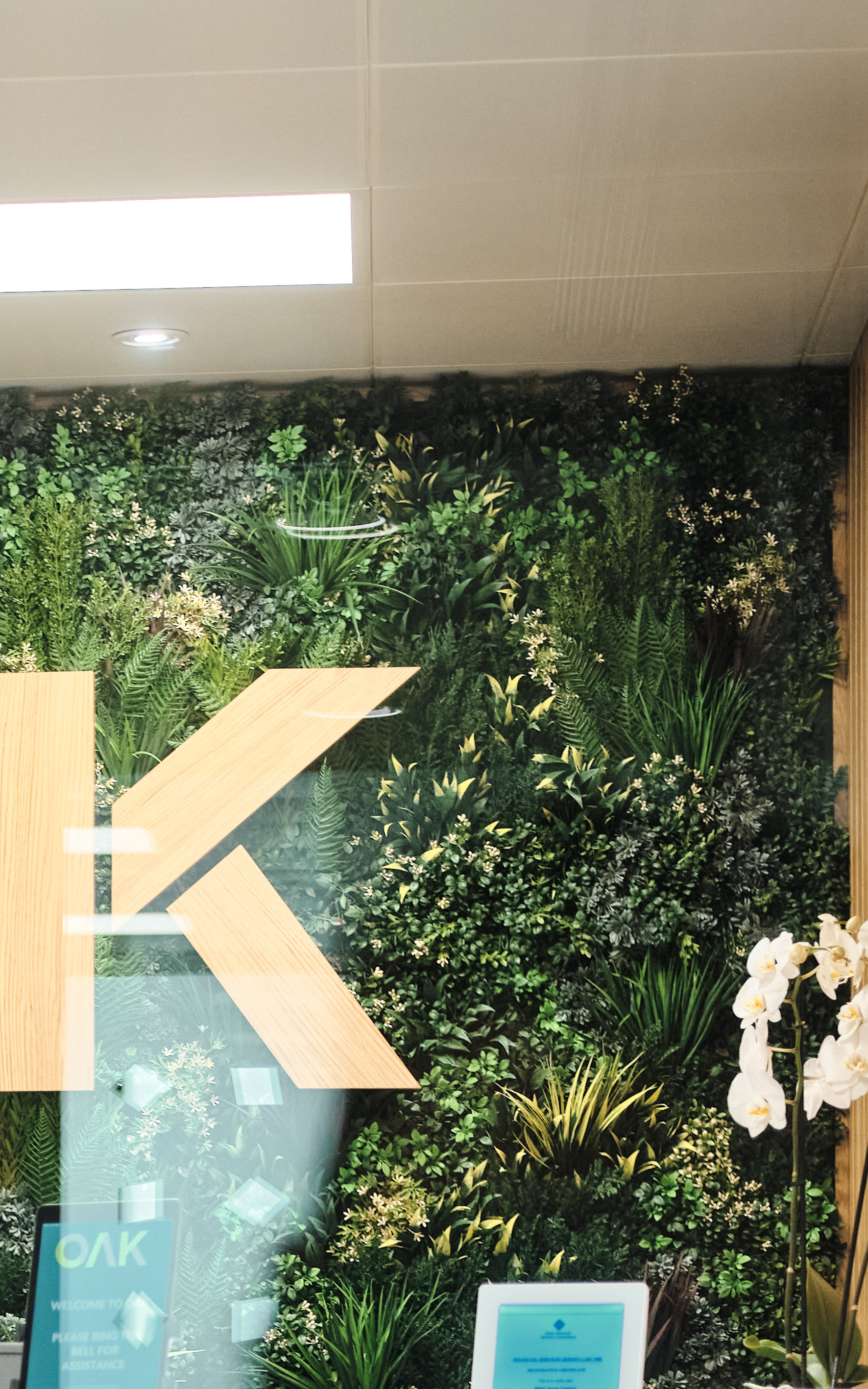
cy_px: 1359
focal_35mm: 153
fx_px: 5791
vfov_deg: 13.5
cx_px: -587
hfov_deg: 8.3
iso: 1600
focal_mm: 63
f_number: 2.8
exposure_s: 1/125
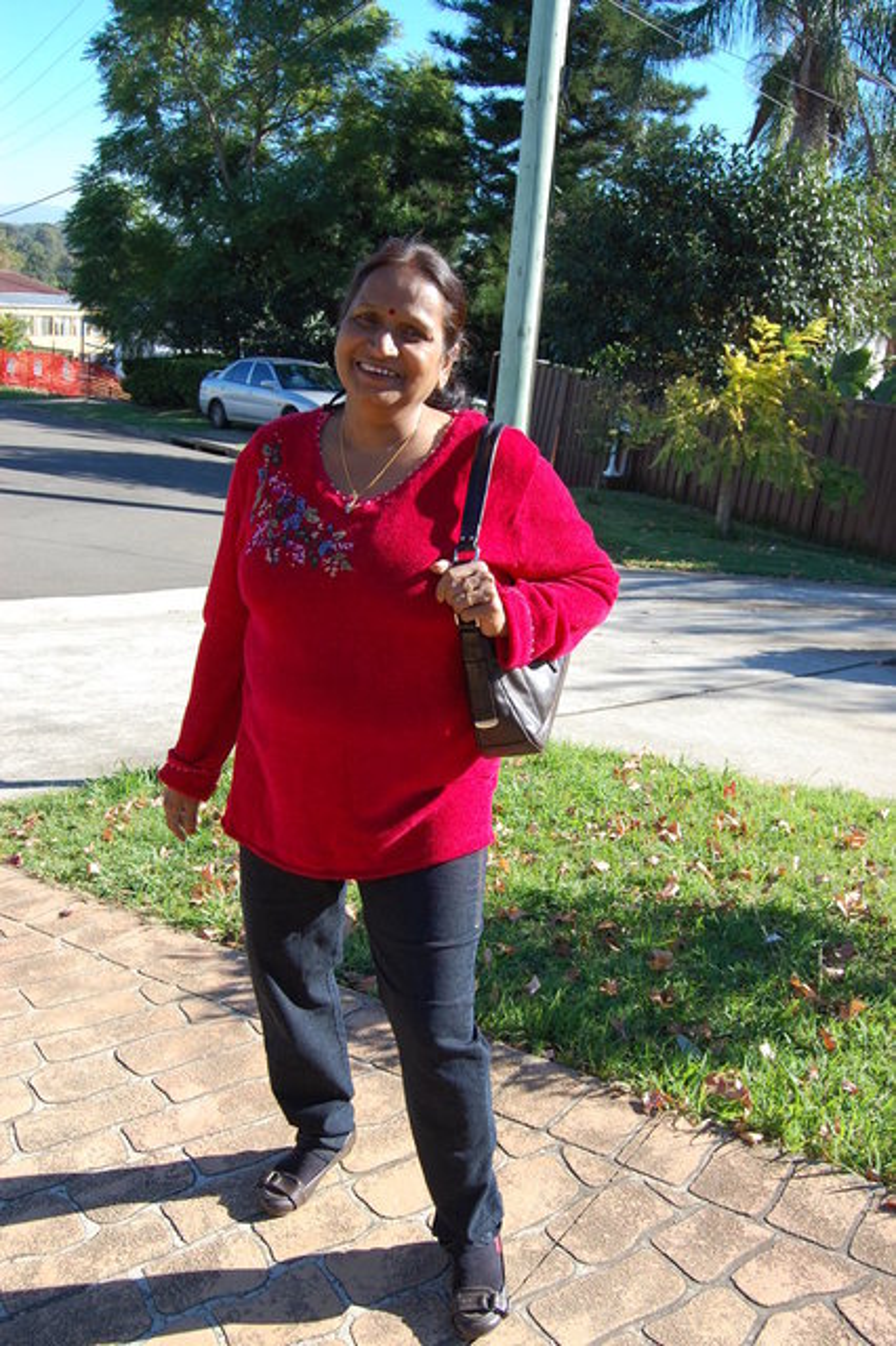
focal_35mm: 30
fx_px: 1121
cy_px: 673
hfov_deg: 43.6
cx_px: 448
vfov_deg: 62.0
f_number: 7.1
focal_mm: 20
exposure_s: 1/200
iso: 200
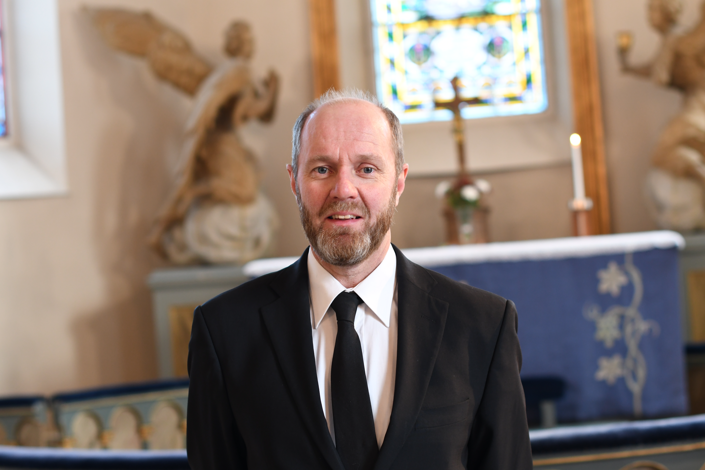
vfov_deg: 18.2
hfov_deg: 27.0
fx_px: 1469
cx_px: 352
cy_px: 235
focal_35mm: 75
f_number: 2.8
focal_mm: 50
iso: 640
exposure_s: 1/30
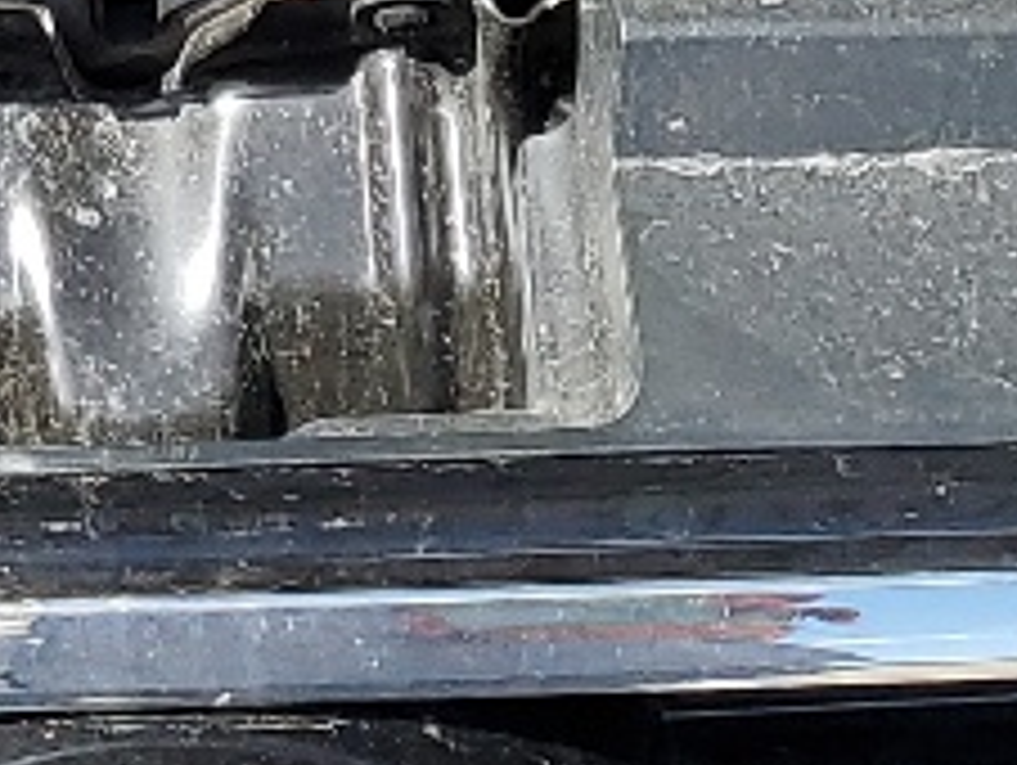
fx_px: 5412
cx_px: 104
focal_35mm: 184
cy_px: -1256
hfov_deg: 10.7
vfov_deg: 7.4
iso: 50
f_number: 1.5
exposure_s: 1/1429
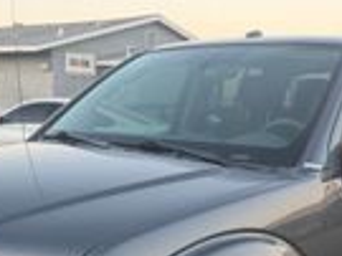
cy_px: 281
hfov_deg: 30.3
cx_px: 175
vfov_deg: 21.7
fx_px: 632
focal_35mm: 64
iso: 100
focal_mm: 6.76
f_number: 1.78
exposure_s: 1/140
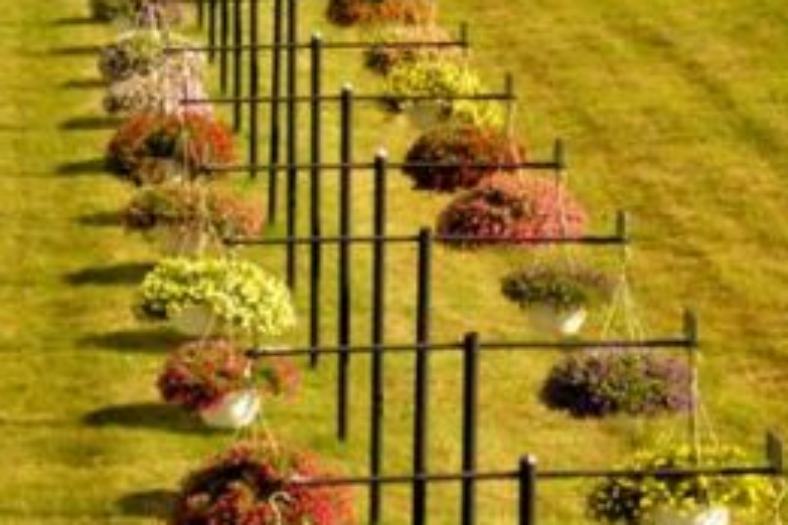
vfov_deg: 8.6
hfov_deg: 12.7
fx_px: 3480
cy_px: 356
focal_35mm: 159
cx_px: -23
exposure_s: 1/125
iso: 800
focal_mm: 32
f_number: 25
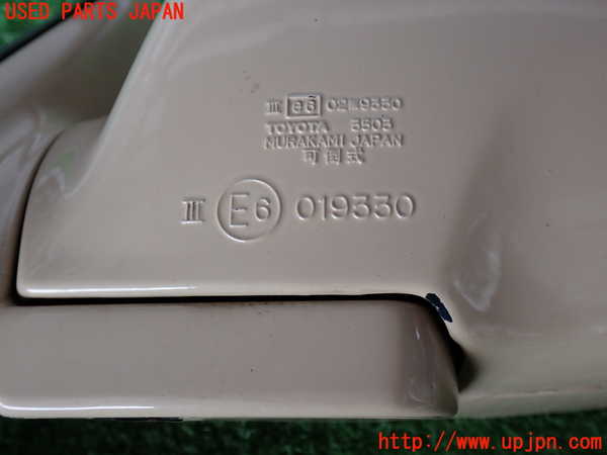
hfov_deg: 49.0
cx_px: 304
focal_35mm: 38
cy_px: 228
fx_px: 666
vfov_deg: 37.7
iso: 200
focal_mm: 6.83
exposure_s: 1/80
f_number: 2.7
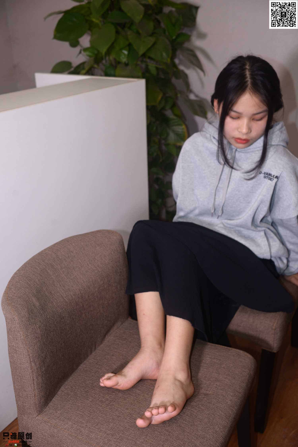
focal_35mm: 35
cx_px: 149
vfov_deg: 54.4
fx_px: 434
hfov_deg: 37.9
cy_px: 224
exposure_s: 1/80
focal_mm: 35
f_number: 5.6
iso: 500
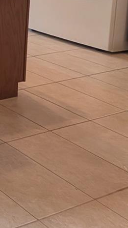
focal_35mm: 45
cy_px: -56
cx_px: -260
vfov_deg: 34.6
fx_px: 272
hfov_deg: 11.2
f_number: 1.7
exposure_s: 1/120
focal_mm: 2.02
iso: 88
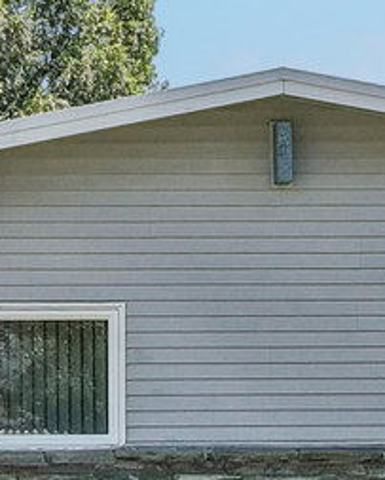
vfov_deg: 11.5
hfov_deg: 9.3
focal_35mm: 167
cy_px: 274
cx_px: 138
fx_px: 2374
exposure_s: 1/320
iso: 100
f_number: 2.8
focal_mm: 8.4
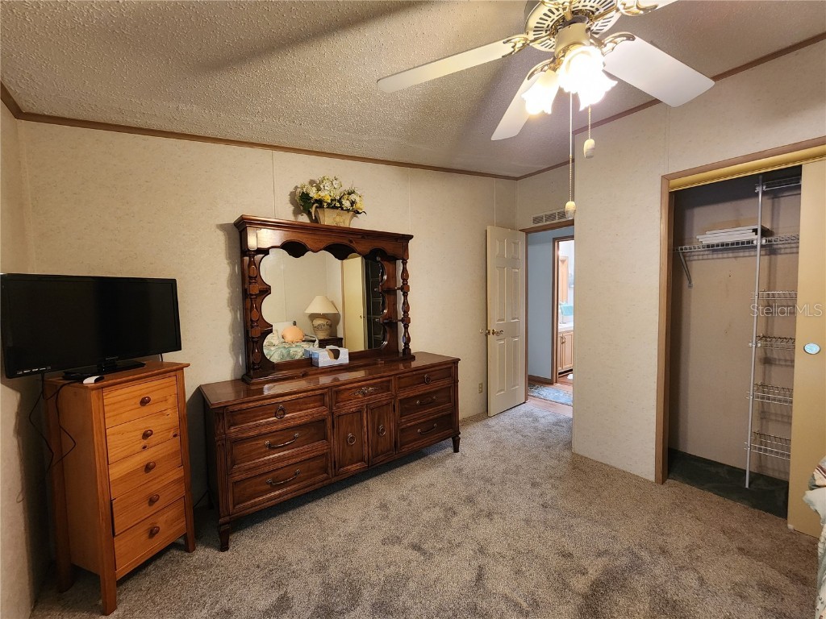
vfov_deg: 89.9
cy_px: 310
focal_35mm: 13
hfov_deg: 106.2
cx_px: 413
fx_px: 310
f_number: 2.2
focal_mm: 2.2
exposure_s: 1/40
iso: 320
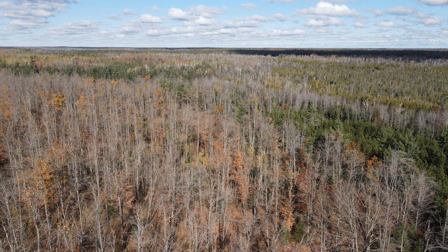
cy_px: 111
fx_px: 321
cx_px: 230
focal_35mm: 27
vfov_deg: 42.8
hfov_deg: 69.9
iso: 100
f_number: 2.8
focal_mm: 4.5
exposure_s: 1/725
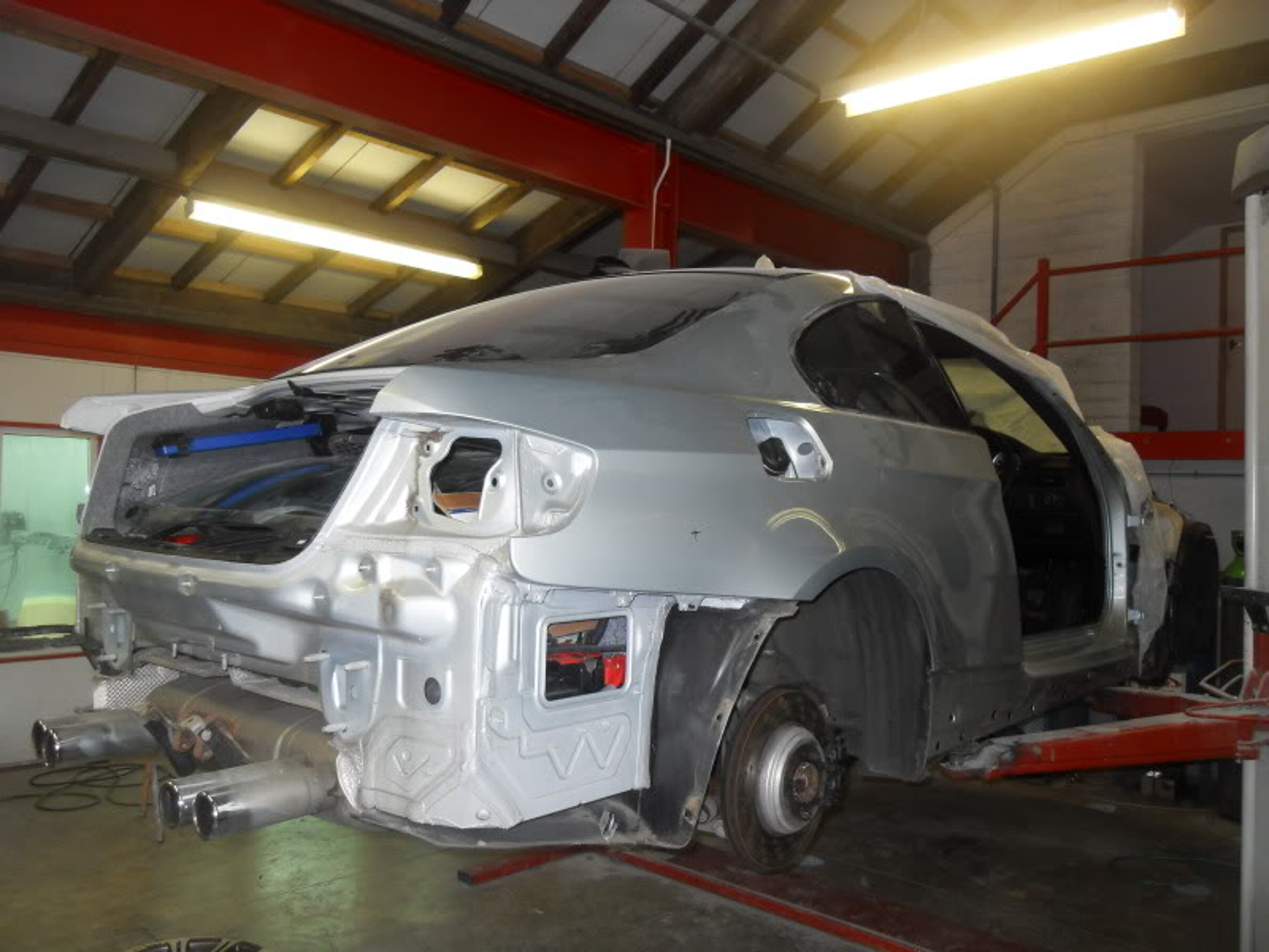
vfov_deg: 49.7
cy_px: 476
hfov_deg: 63.4
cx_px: 634
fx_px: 1026
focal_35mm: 28
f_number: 2.8
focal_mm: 6
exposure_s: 1/45
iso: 200
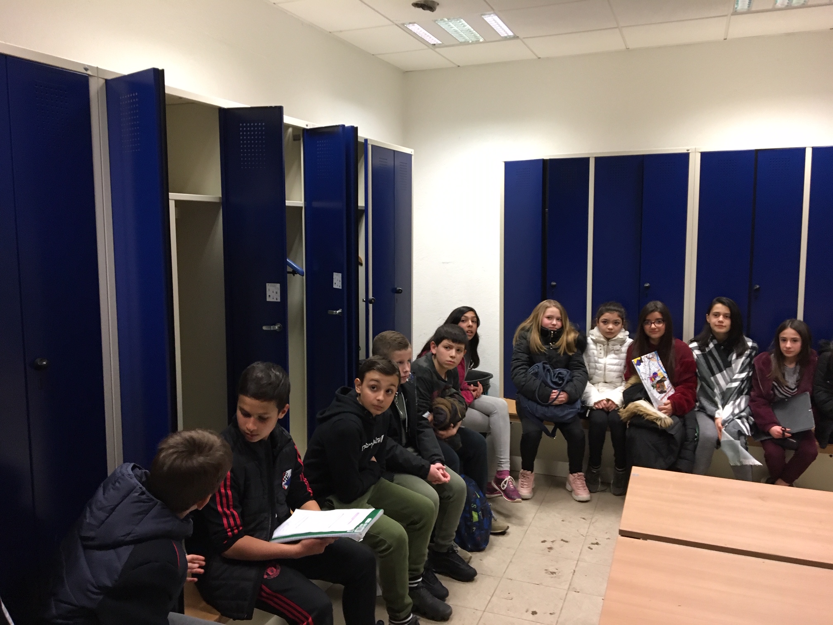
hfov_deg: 61.7
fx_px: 698
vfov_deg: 48.2
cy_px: 312
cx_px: 416
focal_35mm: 29
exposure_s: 1/33
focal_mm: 4.15
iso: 160
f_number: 2.2
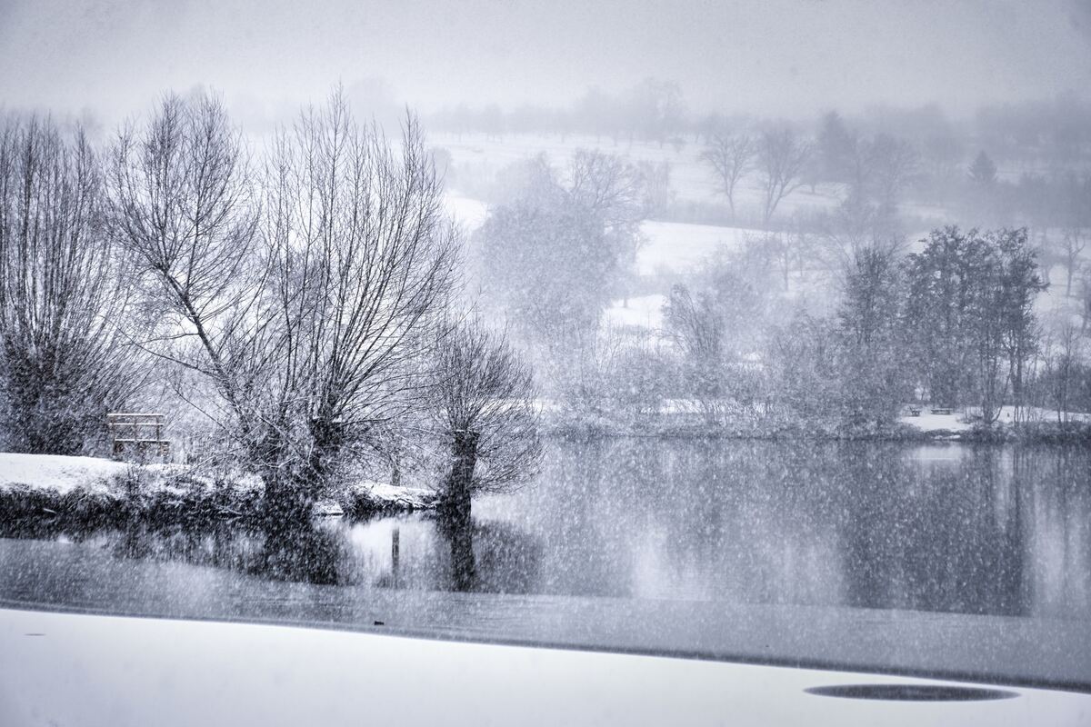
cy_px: 364
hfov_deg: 17.1
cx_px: 546
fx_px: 3636
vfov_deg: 11.4
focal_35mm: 120
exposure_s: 1/160
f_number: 5
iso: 100
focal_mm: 80
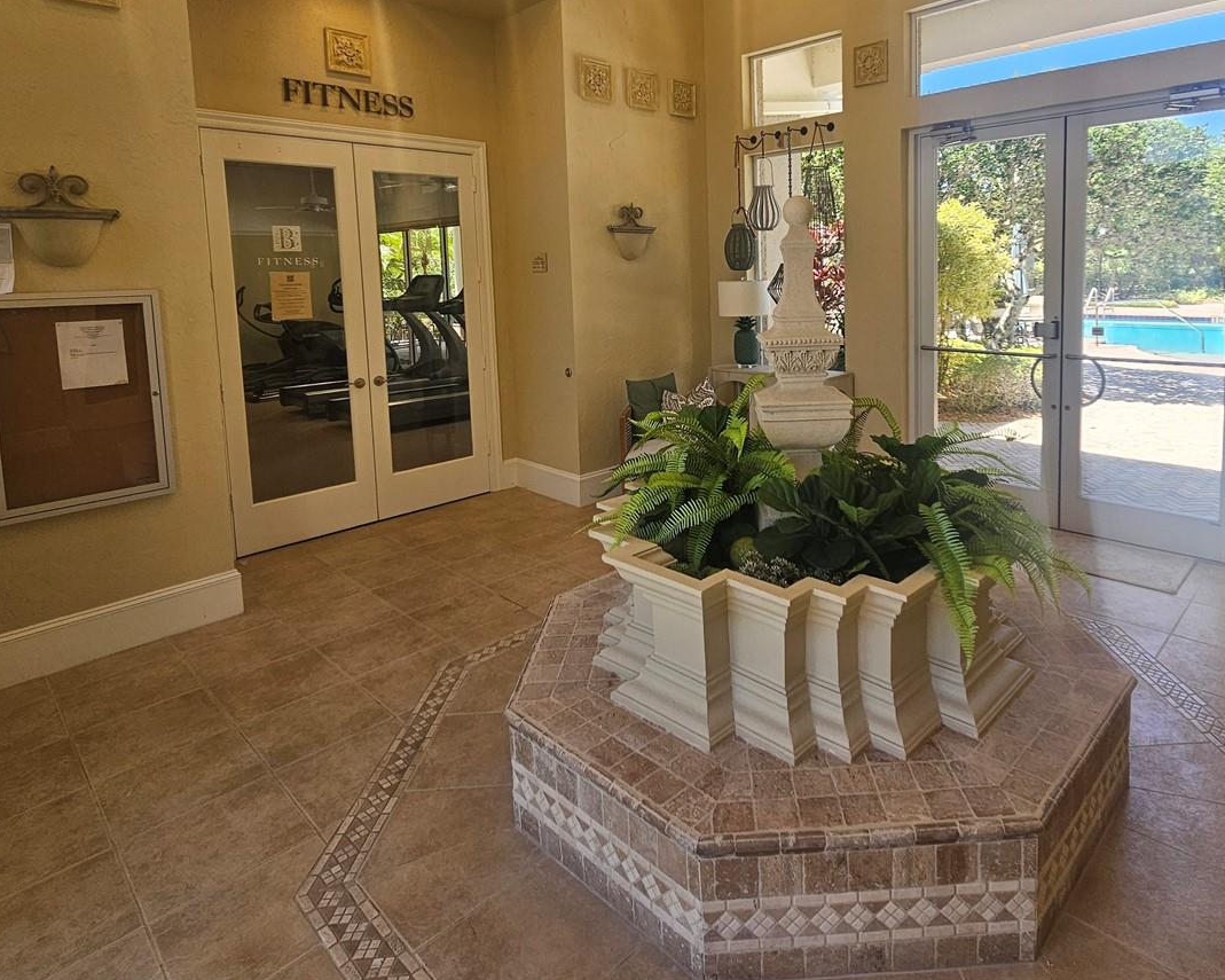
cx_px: 739
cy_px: 340
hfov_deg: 82.2
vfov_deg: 69.2
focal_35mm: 19
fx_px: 689
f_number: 2.2
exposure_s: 1/120
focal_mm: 2.2
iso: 50
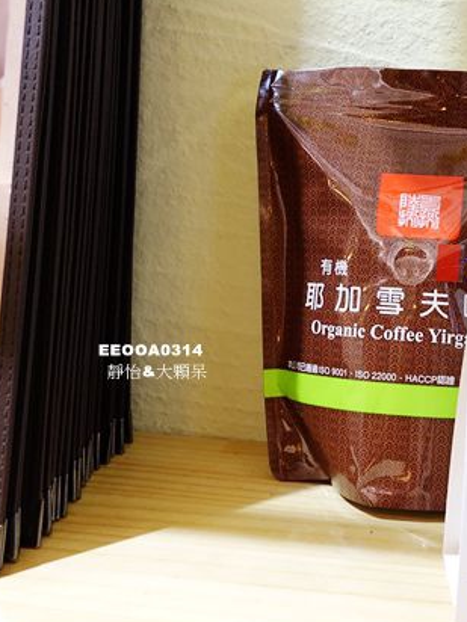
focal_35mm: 47
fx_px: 845
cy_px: 318
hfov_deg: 29.3
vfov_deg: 40.4
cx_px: 444
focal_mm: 11.22
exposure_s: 1/25
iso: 800
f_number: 4.5
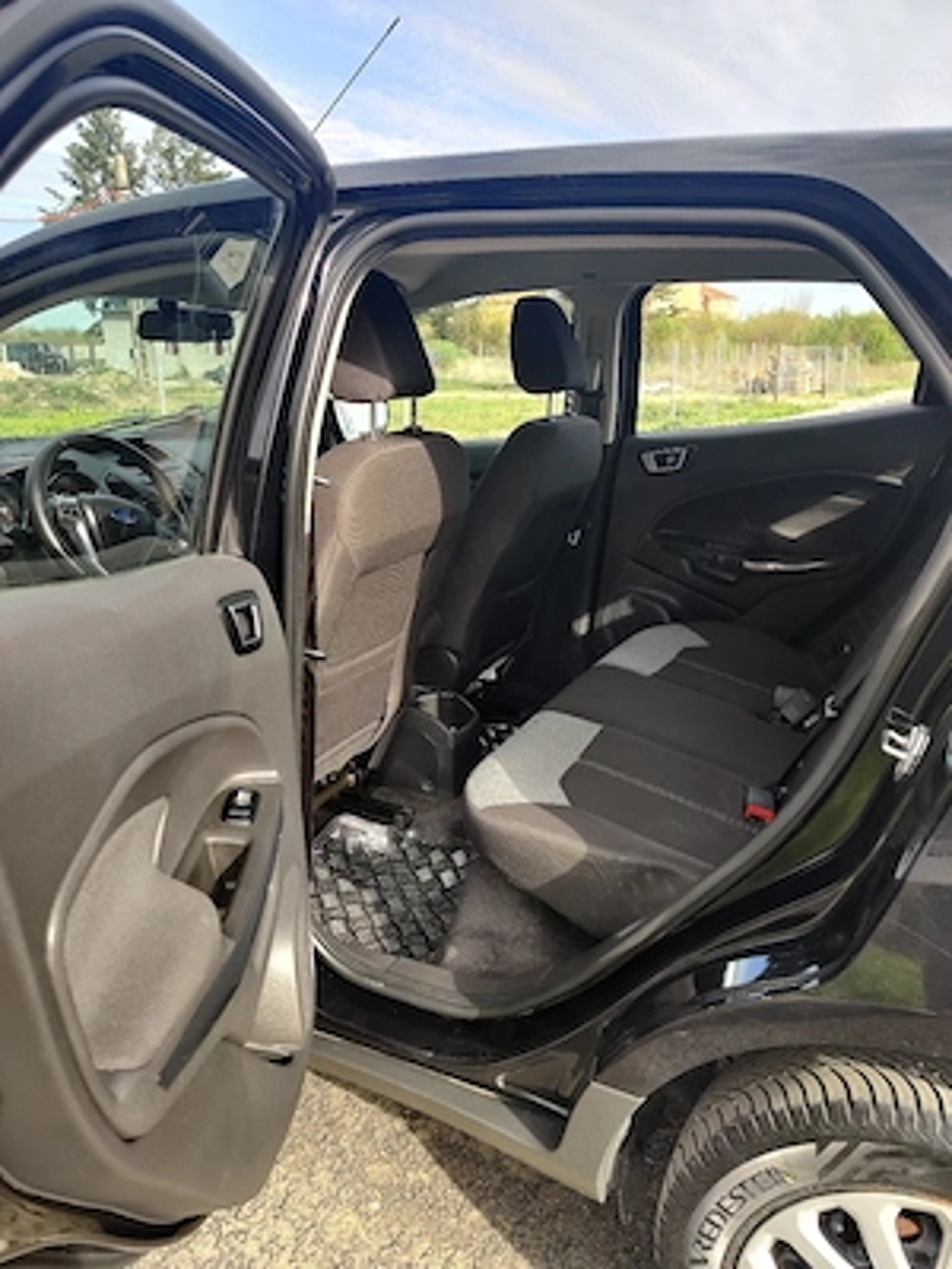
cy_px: 634
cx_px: 476
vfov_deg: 65.3
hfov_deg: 51.4
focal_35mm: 27
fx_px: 990
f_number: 1.65
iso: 100
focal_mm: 4.75
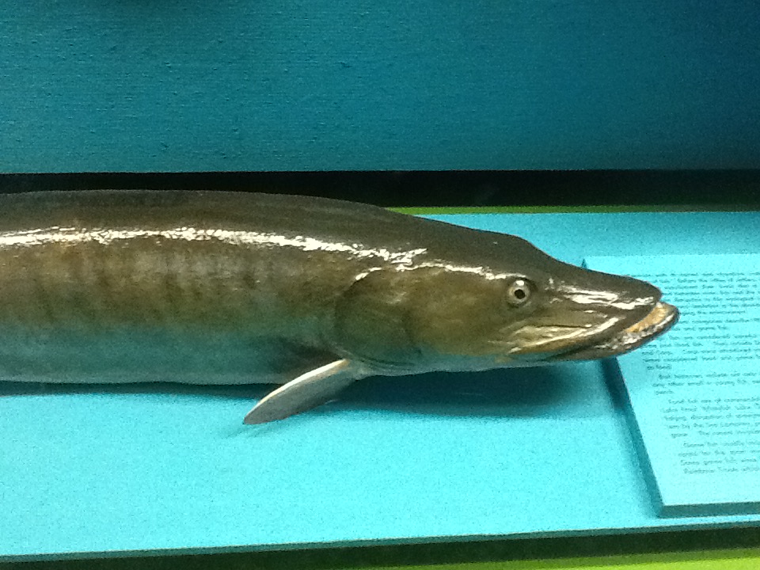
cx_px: 380
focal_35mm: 44
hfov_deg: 42.9
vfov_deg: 32.9
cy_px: 285
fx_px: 966
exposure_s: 1/15
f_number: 2.4
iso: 320
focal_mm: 2.03
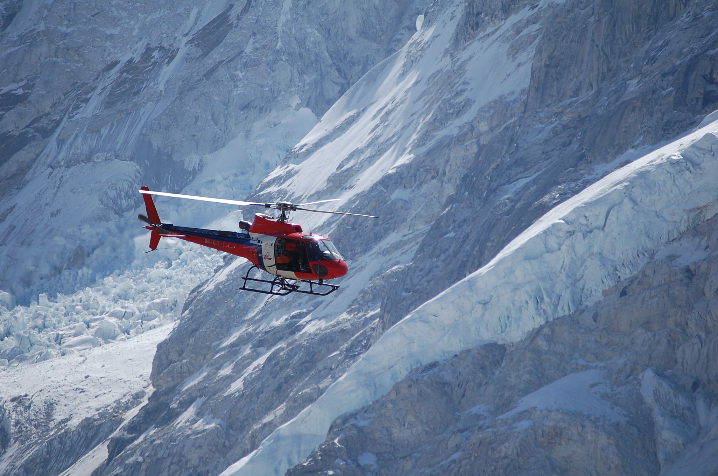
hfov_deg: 6.9
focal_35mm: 300
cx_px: 359
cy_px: 238
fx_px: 5973
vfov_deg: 4.6
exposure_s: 1/2000
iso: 400
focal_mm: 200
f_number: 5.6
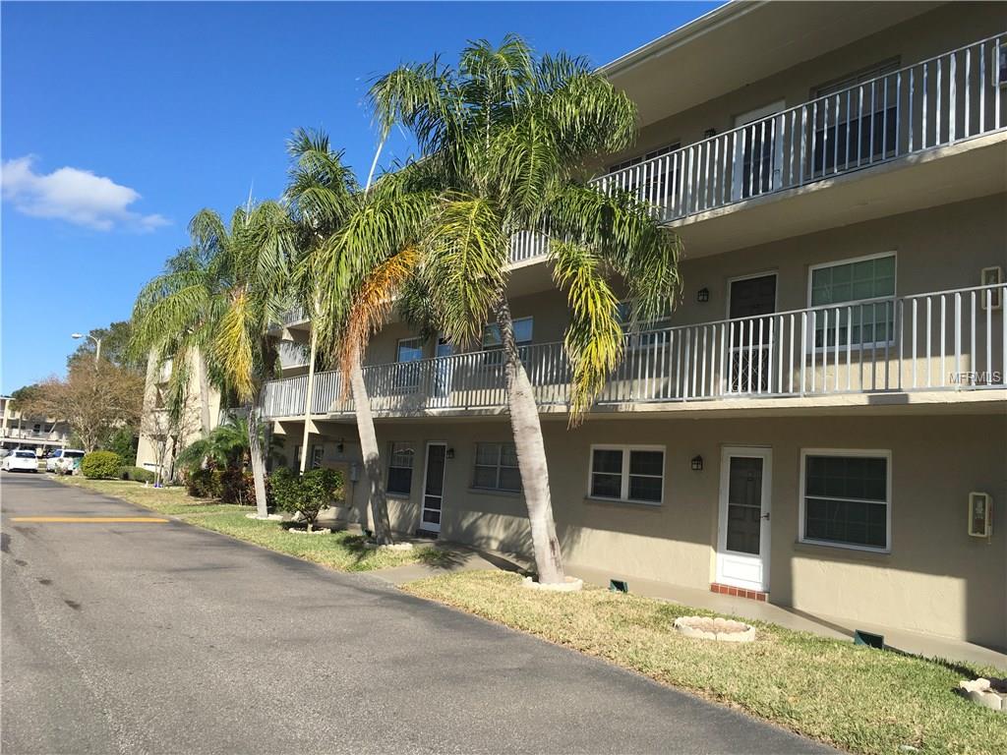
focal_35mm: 29
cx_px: 504
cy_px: 378
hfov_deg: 61.7
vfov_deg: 48.2
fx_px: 844
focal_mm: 4.15
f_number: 2.2
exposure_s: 1/1399
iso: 25
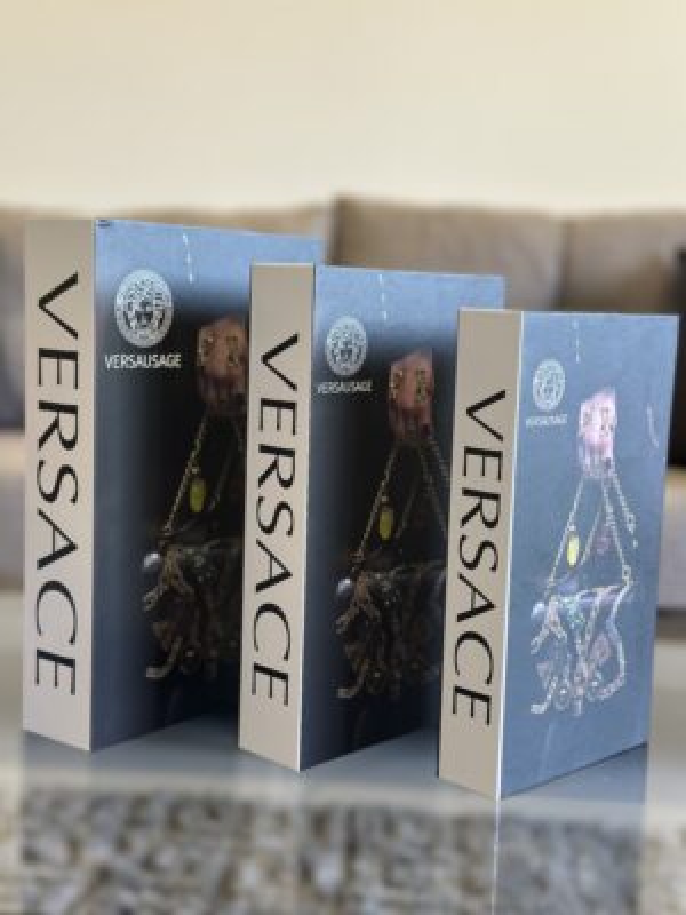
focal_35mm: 48
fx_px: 1268
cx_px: 343
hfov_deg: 30.3
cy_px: 458
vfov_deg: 39.7
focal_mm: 6.86
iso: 80
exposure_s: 1/50
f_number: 1.78
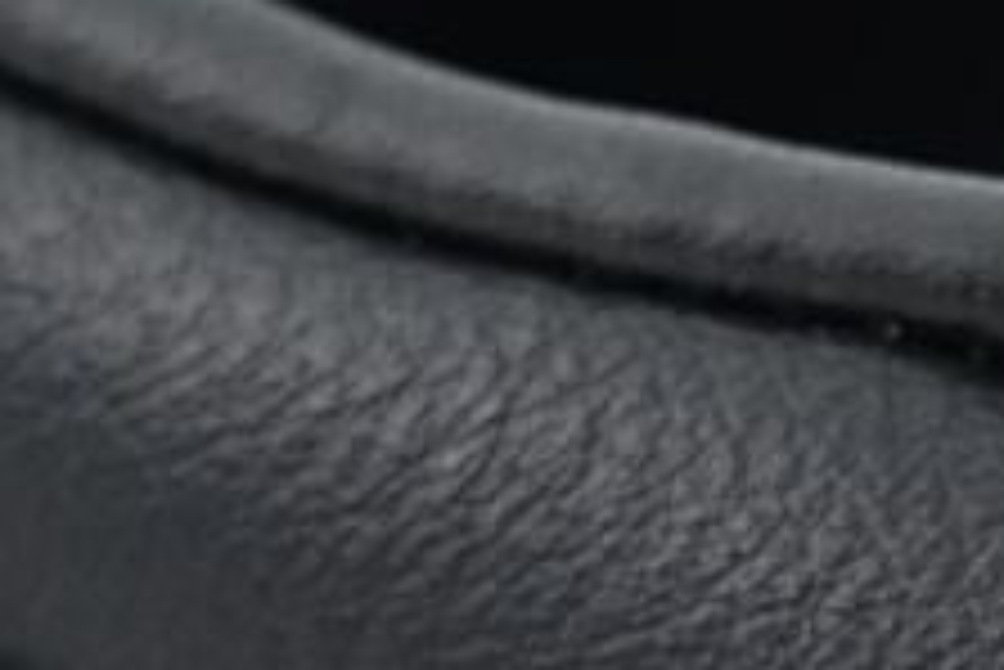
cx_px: 1486
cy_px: 1389
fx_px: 16185
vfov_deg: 2.4
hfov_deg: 3.5
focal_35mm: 580
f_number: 9
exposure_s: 1/100
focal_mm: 120
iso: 400
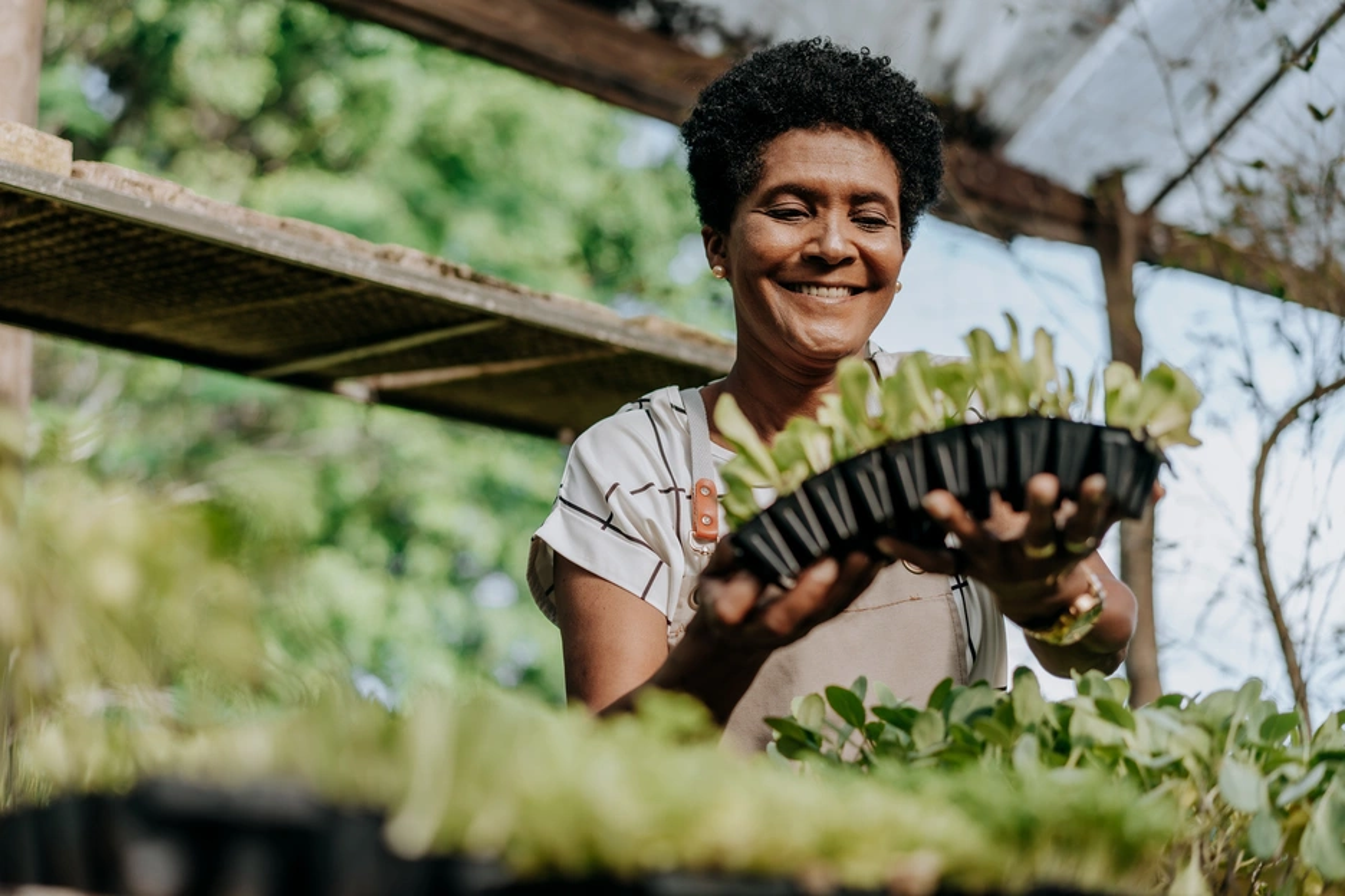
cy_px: 448
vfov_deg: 24.6
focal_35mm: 55
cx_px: 672
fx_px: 2055
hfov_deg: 36.2
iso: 100
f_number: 2.2
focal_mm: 55
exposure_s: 1/320
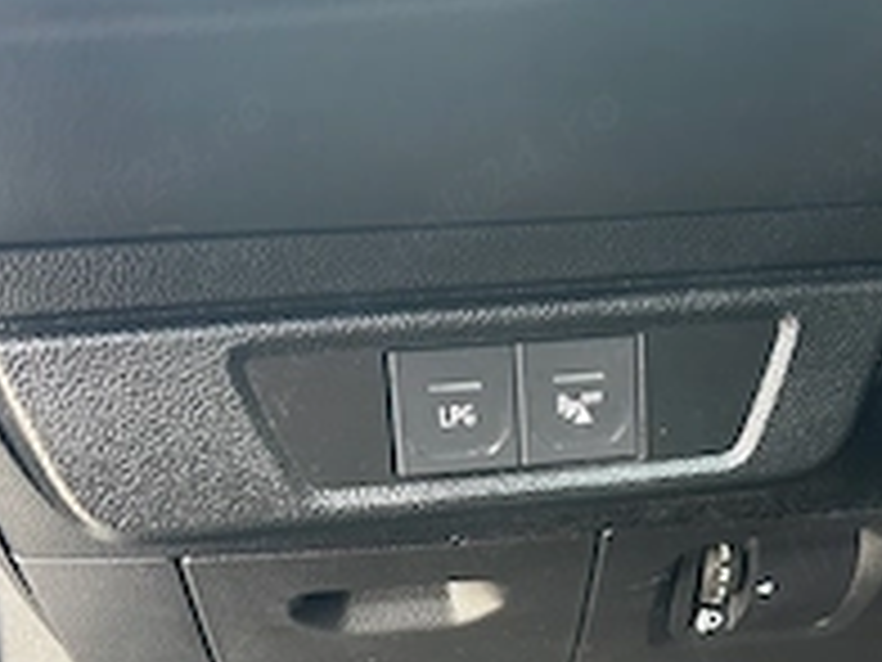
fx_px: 1350
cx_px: 567
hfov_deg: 35.9
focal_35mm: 53
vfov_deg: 26.5
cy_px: 603
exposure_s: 1/60
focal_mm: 5.7
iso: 200
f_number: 1.5
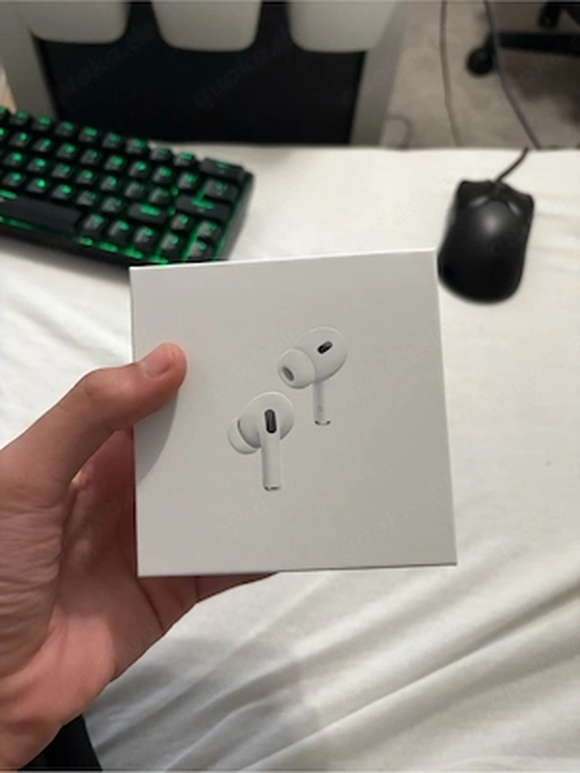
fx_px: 581
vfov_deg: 67.3
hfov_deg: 53.1
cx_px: 290
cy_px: 386
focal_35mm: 26
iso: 500
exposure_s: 1/43
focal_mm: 5.96
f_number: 1.6
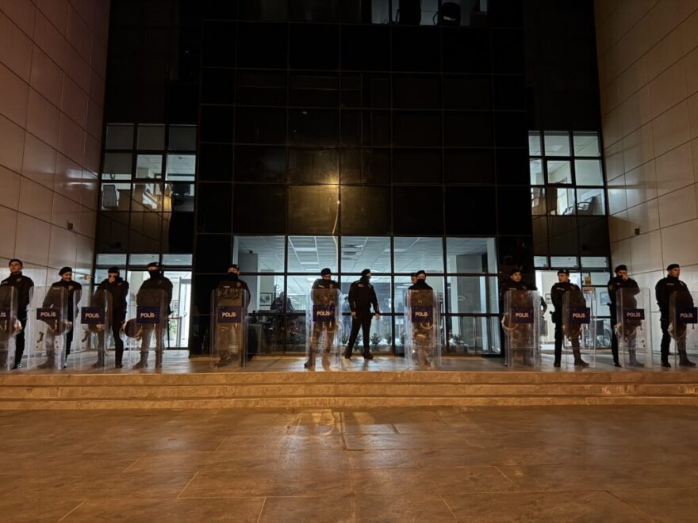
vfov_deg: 56.8
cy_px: 262
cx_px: 349
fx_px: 484
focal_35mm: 24
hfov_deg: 71.6
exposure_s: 1/20
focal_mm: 6.76
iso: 1600
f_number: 1.78
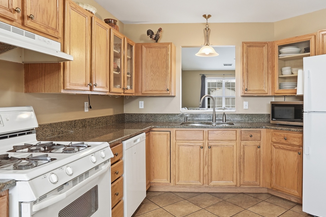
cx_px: 210
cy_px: 102
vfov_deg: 51.3
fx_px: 226
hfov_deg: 70.0
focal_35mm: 25
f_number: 8
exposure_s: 1/250
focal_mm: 18
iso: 1600
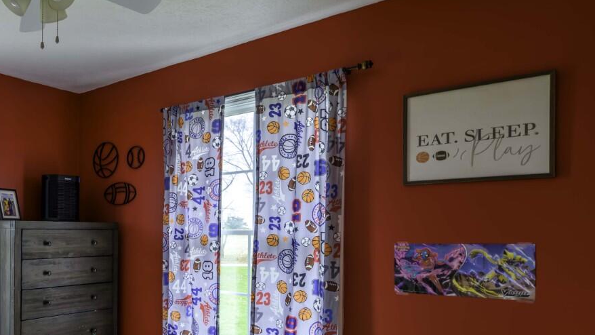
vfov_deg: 39.5
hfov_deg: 58.0
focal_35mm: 29
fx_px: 458
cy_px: 234
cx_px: 76
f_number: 18
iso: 100
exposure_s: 1/6
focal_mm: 15
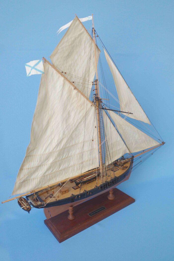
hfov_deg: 46.4
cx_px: 87
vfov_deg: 65.5
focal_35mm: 28
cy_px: 130
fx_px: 203
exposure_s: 1/125
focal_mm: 18.3
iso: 400
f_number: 2.8
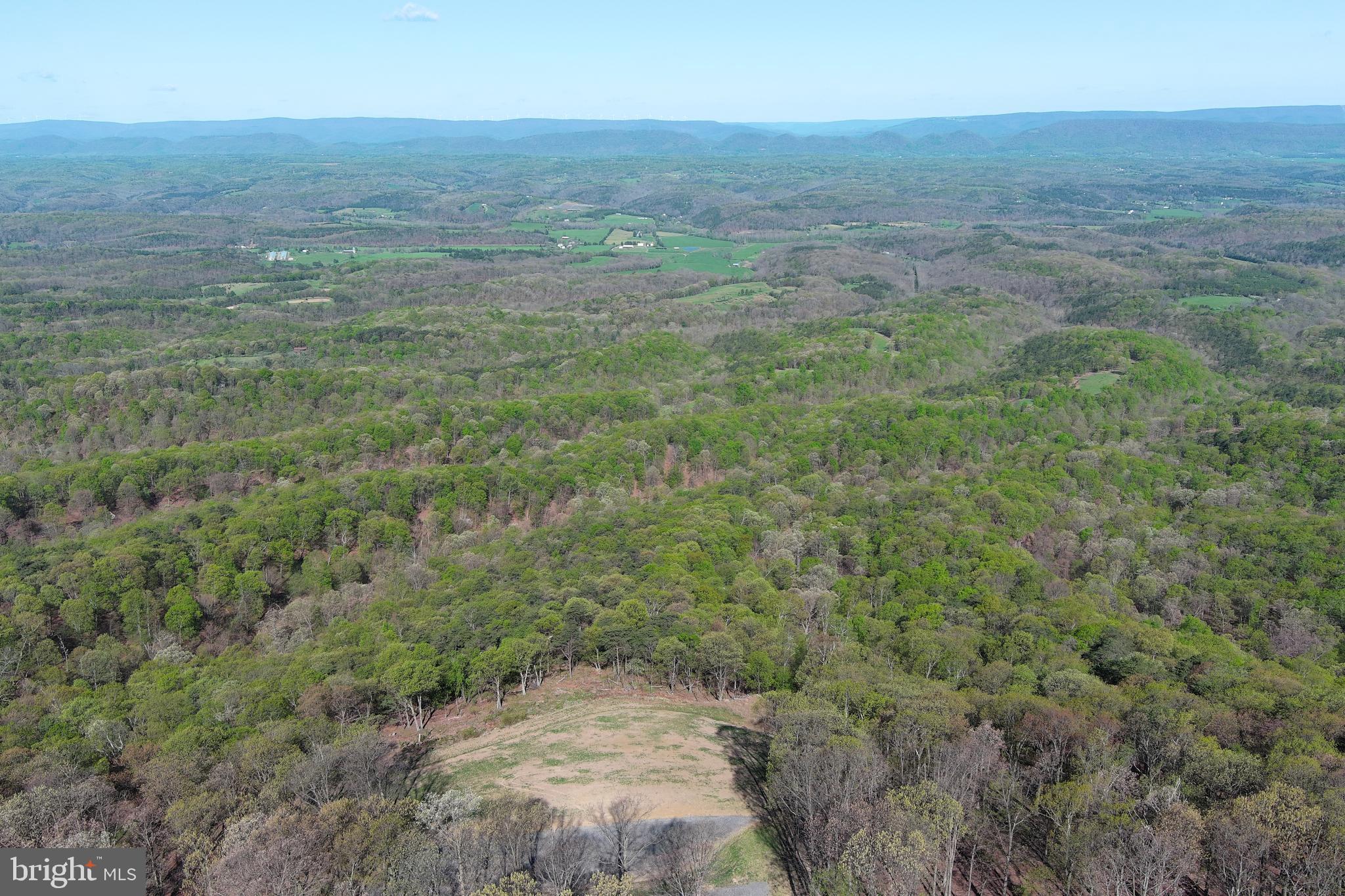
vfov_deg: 45.0
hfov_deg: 63.7
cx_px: 672
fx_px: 1083
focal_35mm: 29
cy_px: 448
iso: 100
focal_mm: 10.57
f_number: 2.8
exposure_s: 1/1115
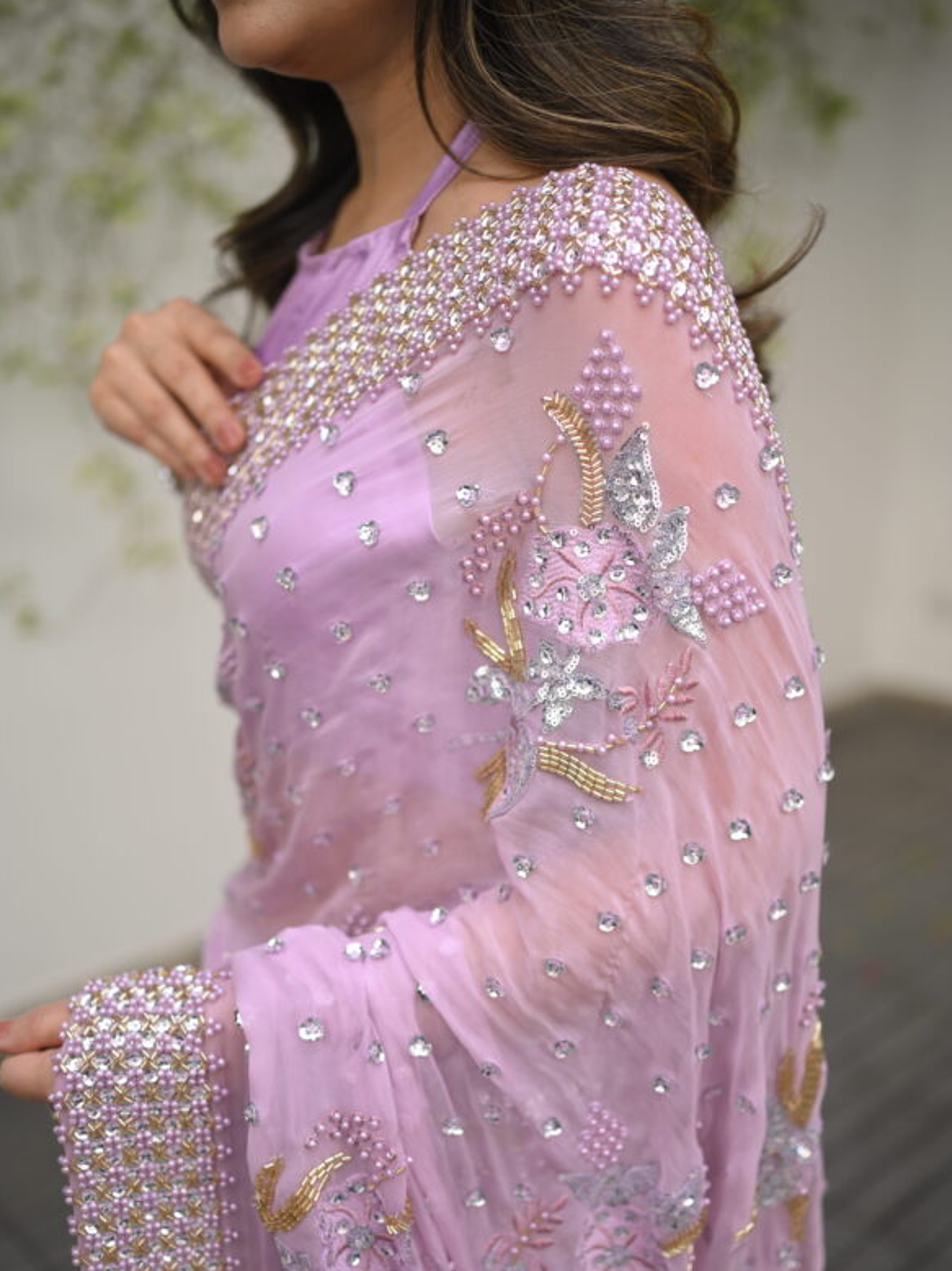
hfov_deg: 36.8
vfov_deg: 47.7
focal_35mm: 39
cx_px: 483
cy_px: 730
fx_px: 1431
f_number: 1.8
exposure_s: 1/500
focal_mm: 35
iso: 100
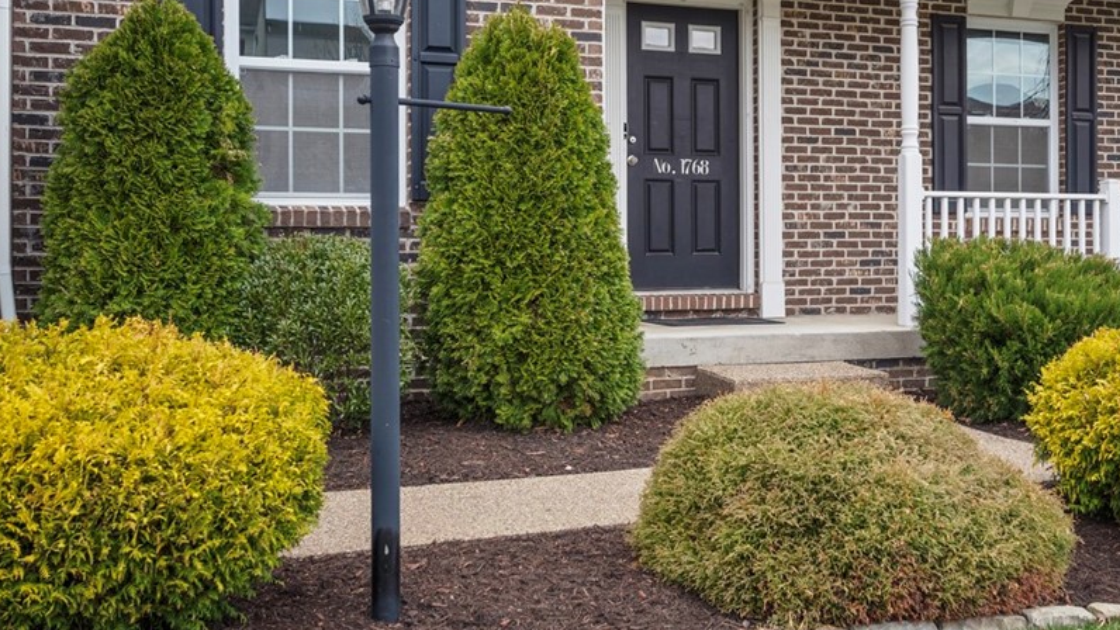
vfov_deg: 29.1
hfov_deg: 49.2
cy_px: 239
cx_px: 699
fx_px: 1209
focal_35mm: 41
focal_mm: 28.5
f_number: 4
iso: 400
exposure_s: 1/160
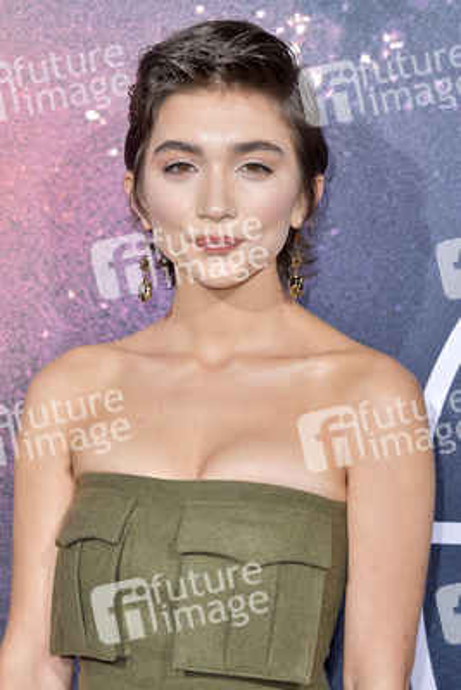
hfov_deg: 12.2
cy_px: 345
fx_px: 2149
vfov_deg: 18.3
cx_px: 230
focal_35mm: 112
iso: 250
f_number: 7.1
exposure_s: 1/250
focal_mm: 112
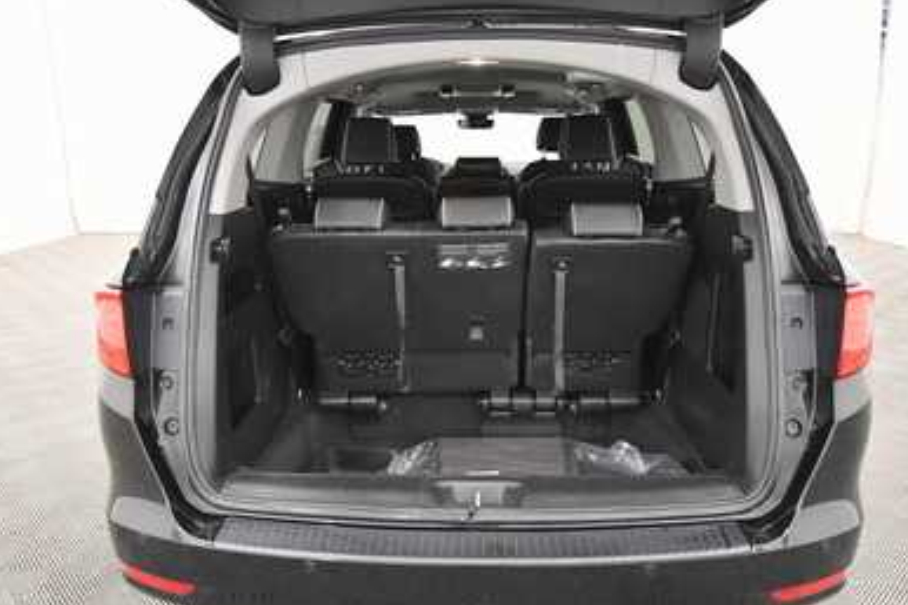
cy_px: 305
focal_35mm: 28
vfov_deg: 46.4
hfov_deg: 65.5
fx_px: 706
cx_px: 461
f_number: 5.3
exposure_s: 1/100
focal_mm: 18
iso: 3200
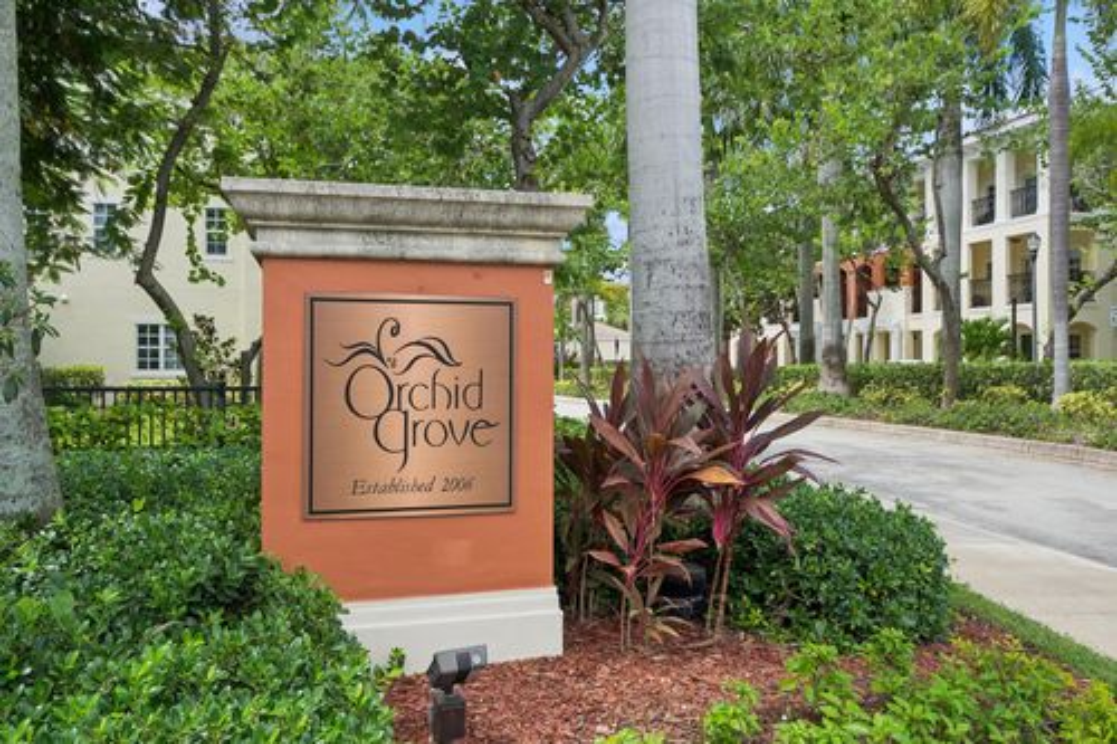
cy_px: 372
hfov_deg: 67.4
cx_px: 558
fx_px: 837
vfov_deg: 47.9
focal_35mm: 27
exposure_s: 1/1250
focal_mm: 18
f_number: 4.5
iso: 250
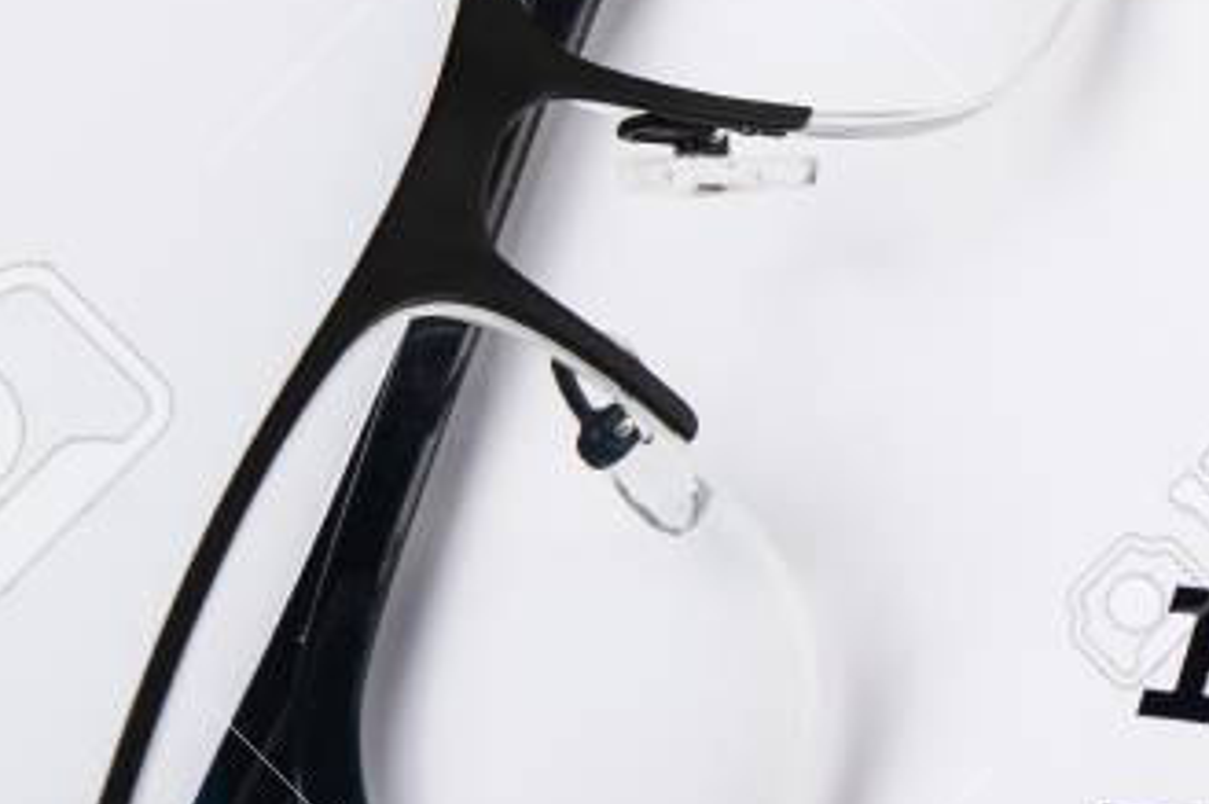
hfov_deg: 8.4
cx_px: 1970
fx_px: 7955
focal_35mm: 237
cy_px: 303
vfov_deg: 5.8
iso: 100
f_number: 11
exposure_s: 1/160
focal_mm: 60
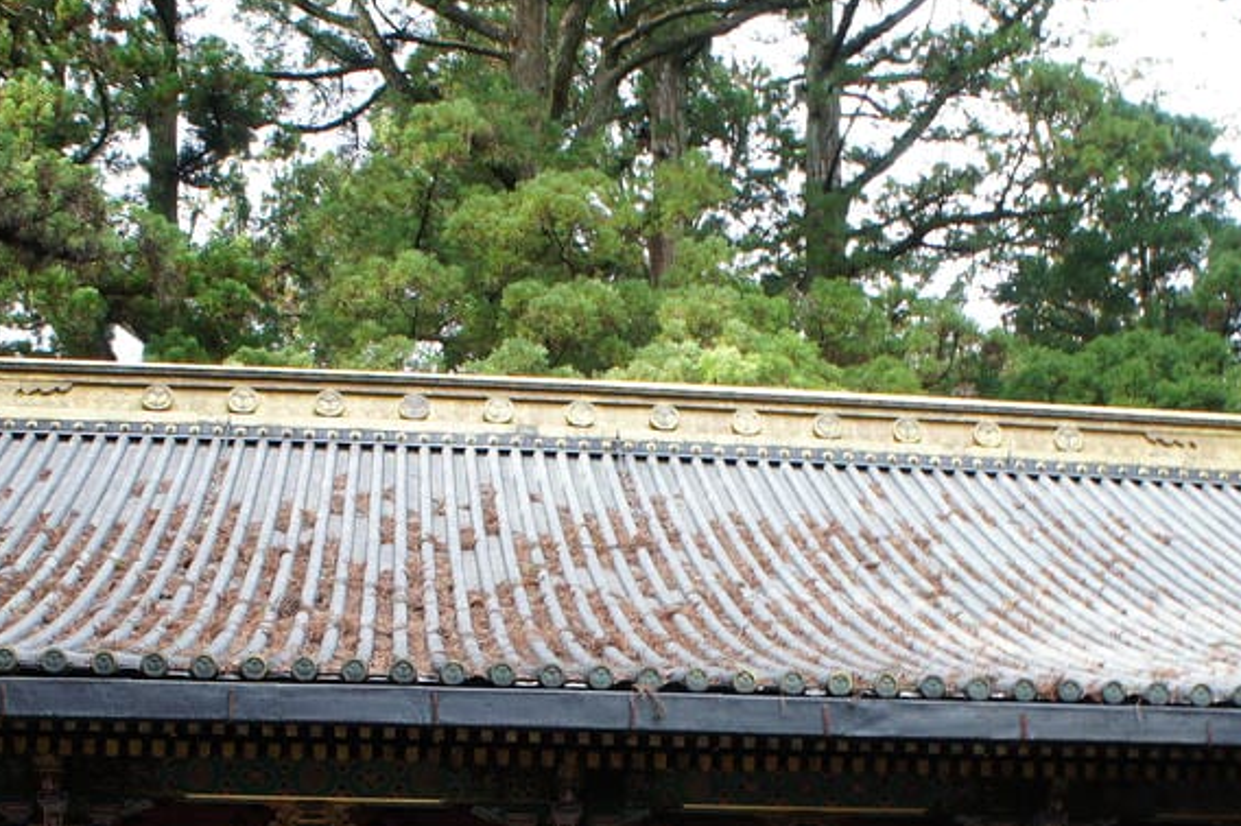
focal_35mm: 57
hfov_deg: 35.0
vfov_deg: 23.0
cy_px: 788
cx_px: 701
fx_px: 1964
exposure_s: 1/30
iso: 320
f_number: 7.1
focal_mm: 18
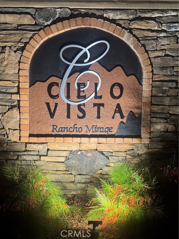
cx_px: 90
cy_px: 120
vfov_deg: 39.7
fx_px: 331
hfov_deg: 30.3
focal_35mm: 48
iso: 250
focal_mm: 6.76
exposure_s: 1/40
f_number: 1.78
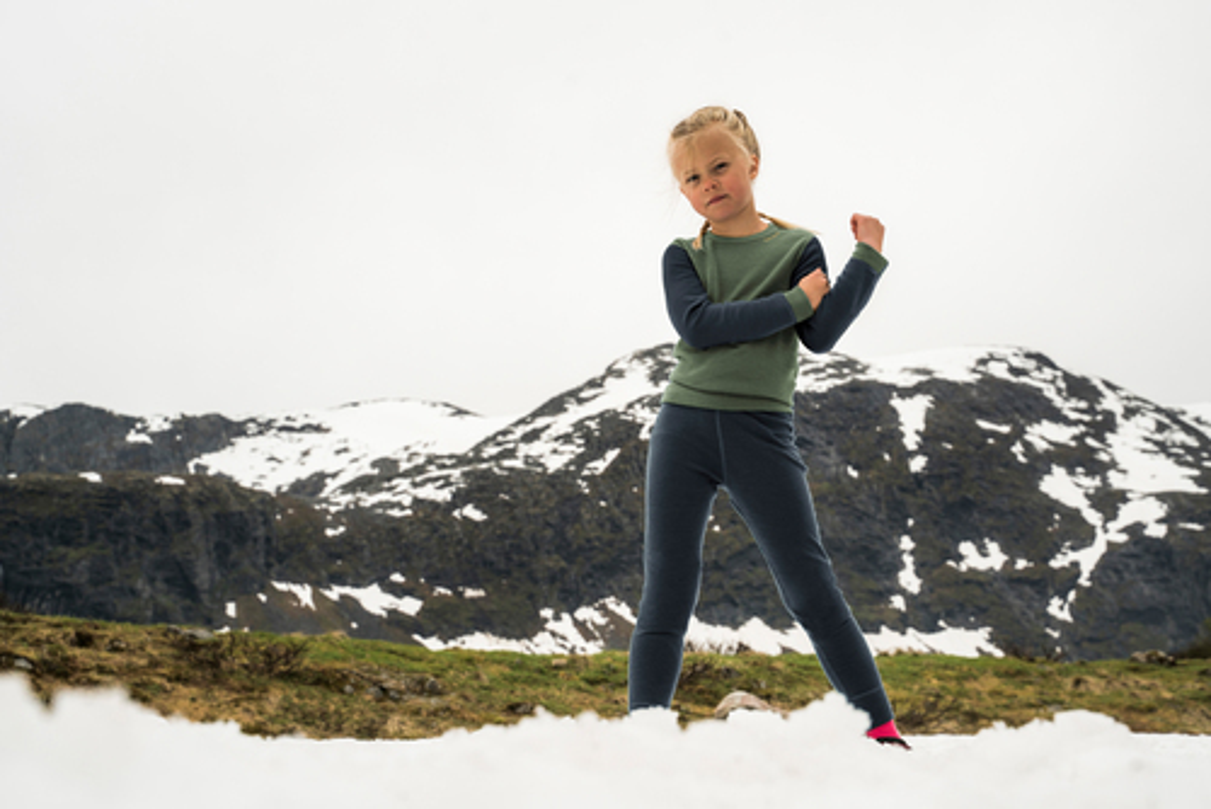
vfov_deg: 26.0
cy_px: 404
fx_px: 1750
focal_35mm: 52
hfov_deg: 38.2
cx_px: 606
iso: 200
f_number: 7.1
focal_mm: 52
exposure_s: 1/640
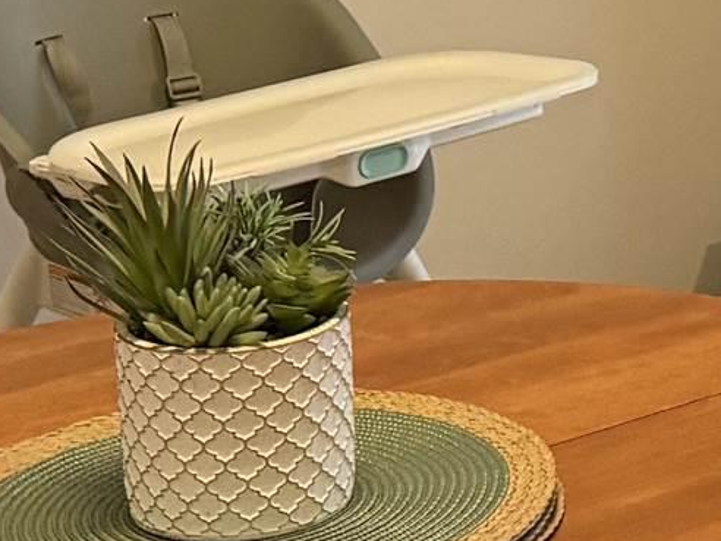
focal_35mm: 150
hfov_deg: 12.5
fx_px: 3124
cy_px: 16
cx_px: 1084
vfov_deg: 9.8
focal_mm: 6.76
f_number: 1.78
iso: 320
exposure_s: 1/60
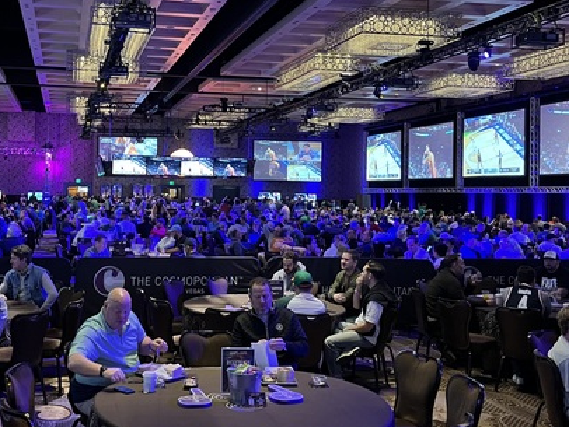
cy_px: 176
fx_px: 757
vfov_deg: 31.5
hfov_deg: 40.9
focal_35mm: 46
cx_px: 209
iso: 500
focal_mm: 5.1
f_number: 1.6
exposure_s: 1/30
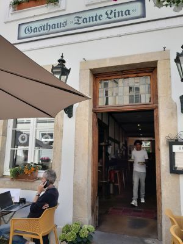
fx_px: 190
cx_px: 92
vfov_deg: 65.3
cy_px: 122
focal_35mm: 27
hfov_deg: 51.4
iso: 40
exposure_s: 1/170
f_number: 1.8
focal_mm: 4
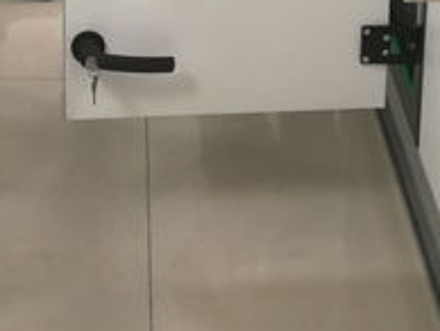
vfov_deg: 11.8
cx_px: 93
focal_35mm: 111
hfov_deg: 17.6
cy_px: -351
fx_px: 1413
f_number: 2.2
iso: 250
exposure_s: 1/33.3
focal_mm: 3.83
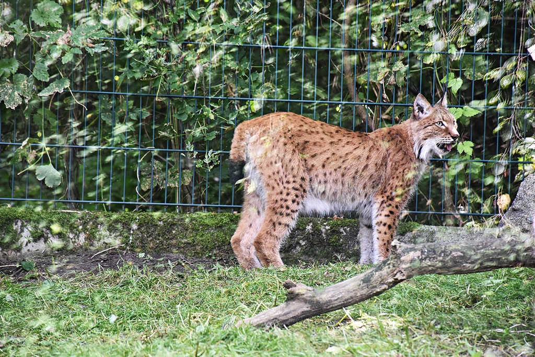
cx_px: 268
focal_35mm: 210
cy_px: 178
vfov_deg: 6.5
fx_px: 3121
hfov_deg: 9.8
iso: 800
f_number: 5.6
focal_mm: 140
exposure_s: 1/125
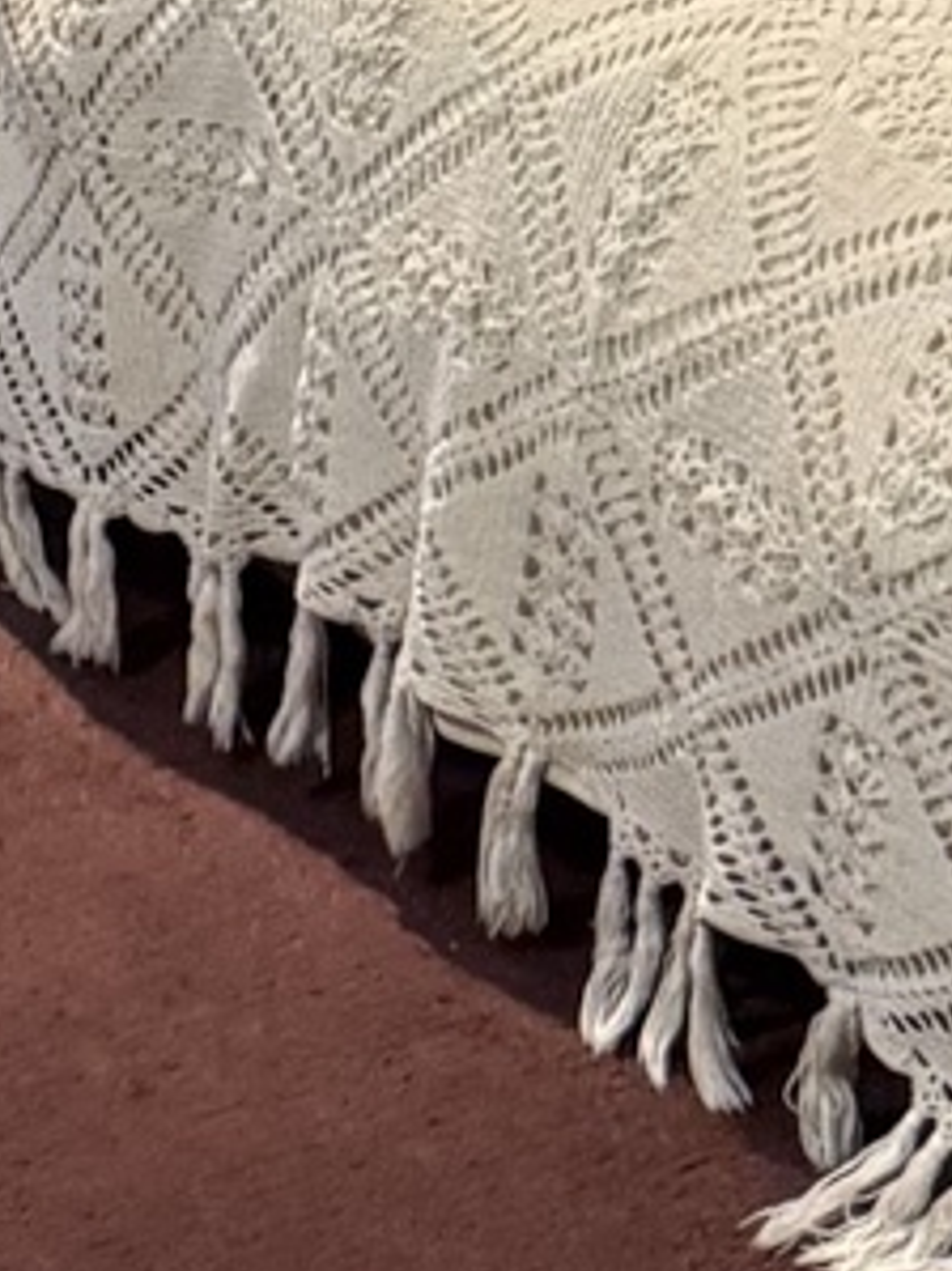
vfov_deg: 10.1
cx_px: -982
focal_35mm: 185
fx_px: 6789
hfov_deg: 7.7
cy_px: -978
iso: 400
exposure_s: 1/60
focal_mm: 6.76
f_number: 1.78
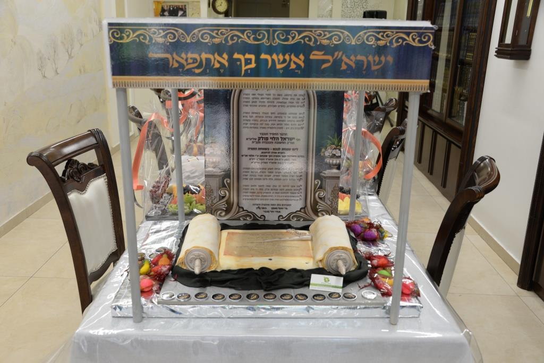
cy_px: 182
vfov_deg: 37.9
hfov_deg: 54.4
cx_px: 272
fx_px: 529
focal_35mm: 35
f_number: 5.6
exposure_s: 1/60
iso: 1000
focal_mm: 35
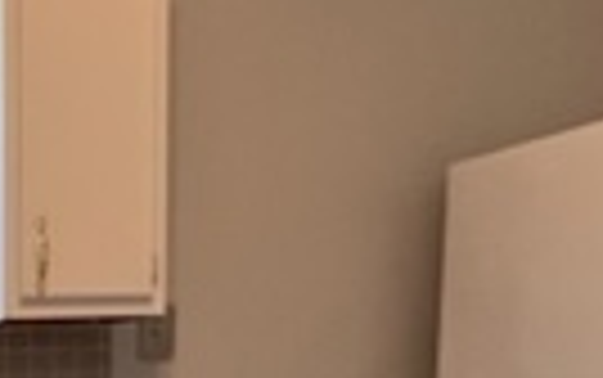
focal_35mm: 66
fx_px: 1086
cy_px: 495
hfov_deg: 25.6
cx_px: -225
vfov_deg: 18.4
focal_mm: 1.57
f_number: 1.8
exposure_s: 1/60
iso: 160
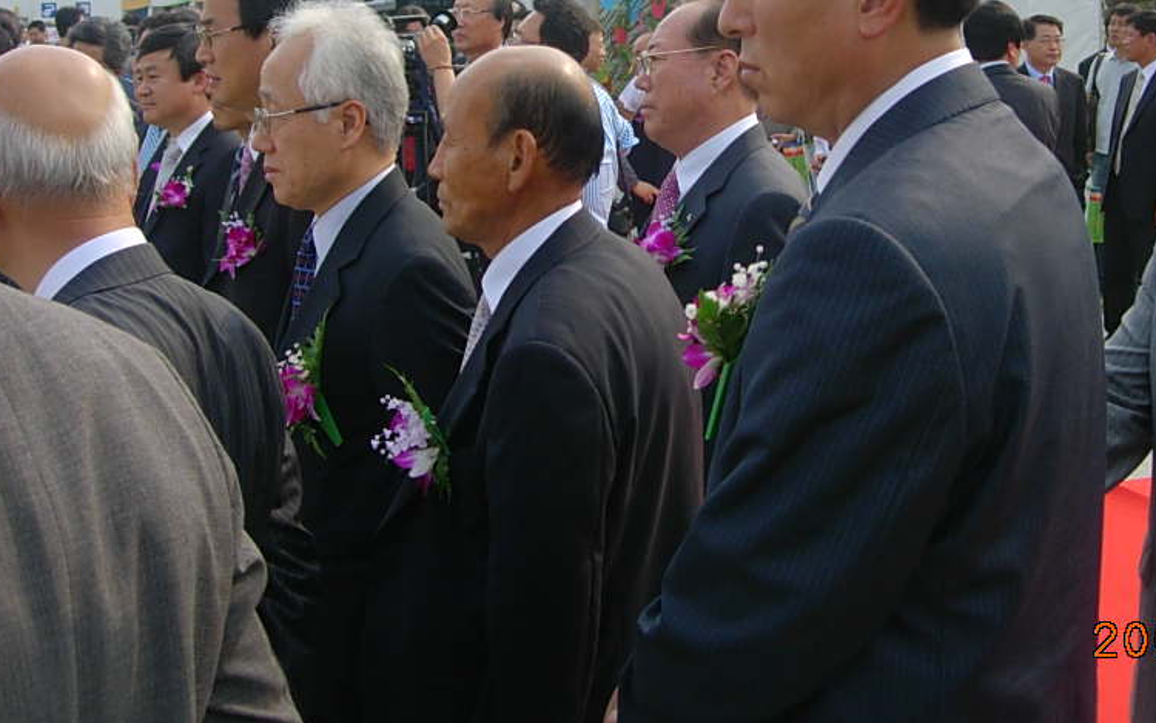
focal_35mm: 55
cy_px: 173
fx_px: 1733
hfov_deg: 36.8
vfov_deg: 23.3
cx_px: 674
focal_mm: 7.8
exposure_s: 1/813
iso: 64
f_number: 2.8
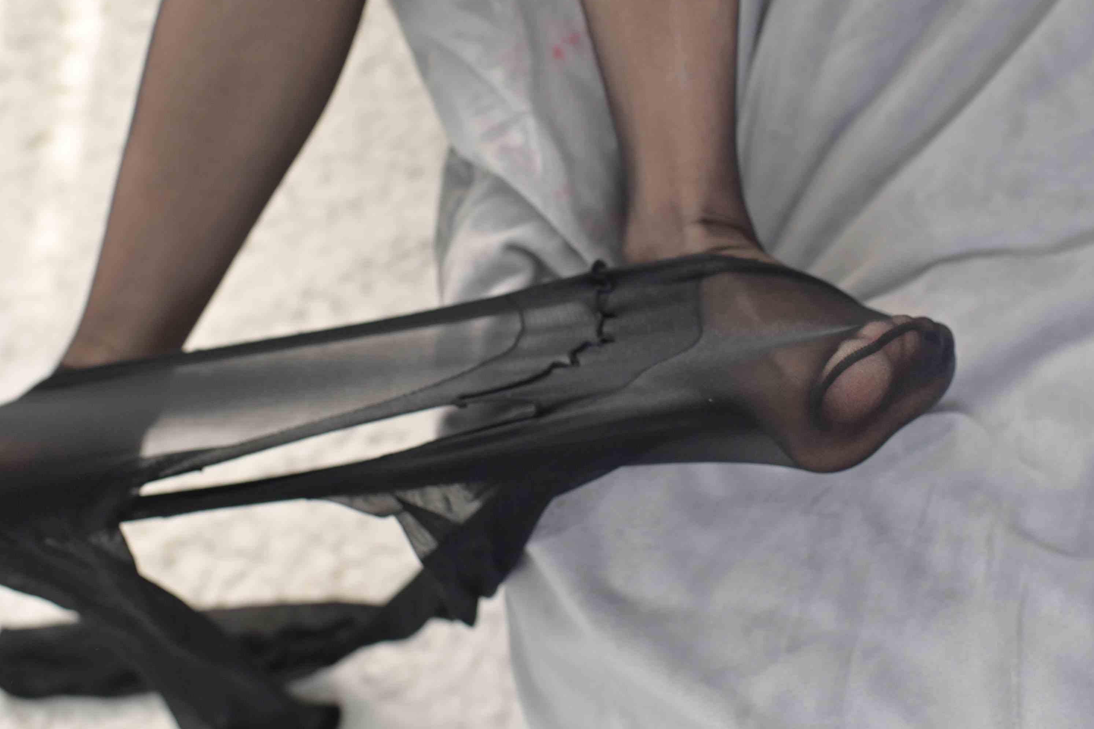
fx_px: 1641
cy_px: 171
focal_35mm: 54
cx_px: 568
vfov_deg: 24.7
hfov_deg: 36.9
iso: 640
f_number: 4
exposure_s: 1/160
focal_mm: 35
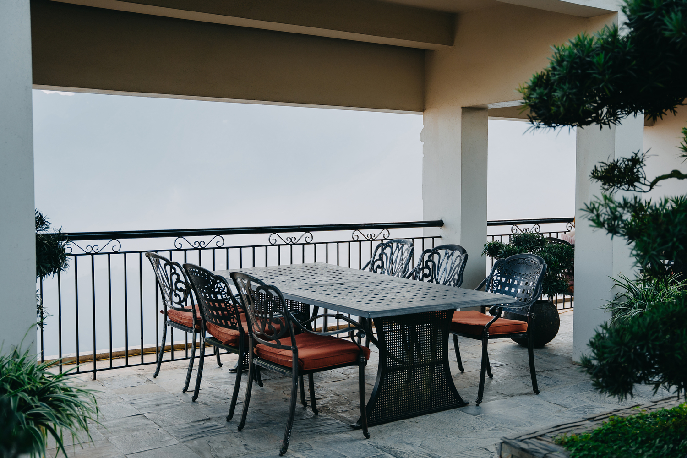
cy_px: 229
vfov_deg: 33.6
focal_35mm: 40
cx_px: 344
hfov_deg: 48.8
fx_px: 758
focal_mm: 39.7
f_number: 2.8
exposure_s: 1/400
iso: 400
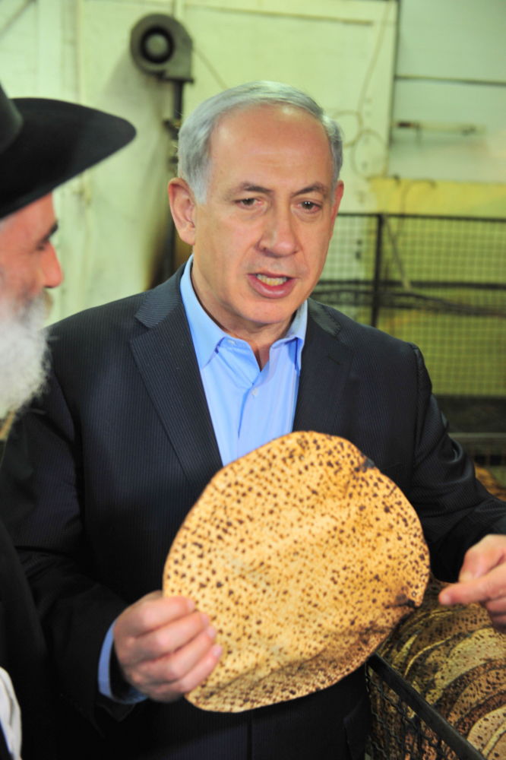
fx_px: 1013
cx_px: 253
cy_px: 380
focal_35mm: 48
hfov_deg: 28.1
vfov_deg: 41.1
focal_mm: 48
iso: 1250
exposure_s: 1/50
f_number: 3.5
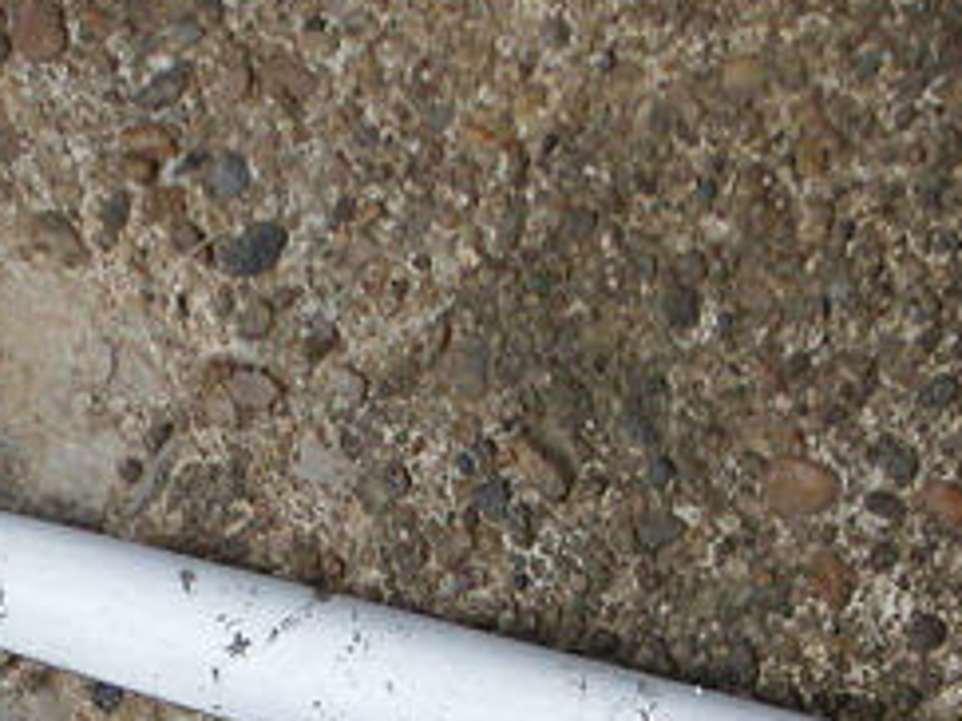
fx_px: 6361
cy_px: 891
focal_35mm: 229
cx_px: 515
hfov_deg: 8.6
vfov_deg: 6.4
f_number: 4.3
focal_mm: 13.3
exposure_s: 1/71.4
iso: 100
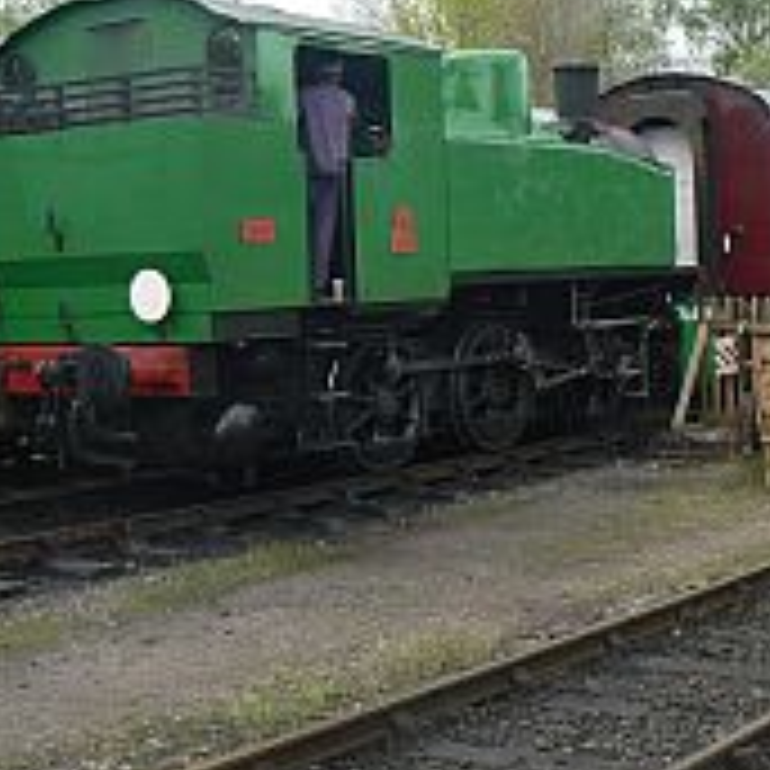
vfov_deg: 25.6
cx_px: 581
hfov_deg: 25.4
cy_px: 284
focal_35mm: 67
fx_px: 1686
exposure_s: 1/100
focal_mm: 6
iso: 80
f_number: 4.5
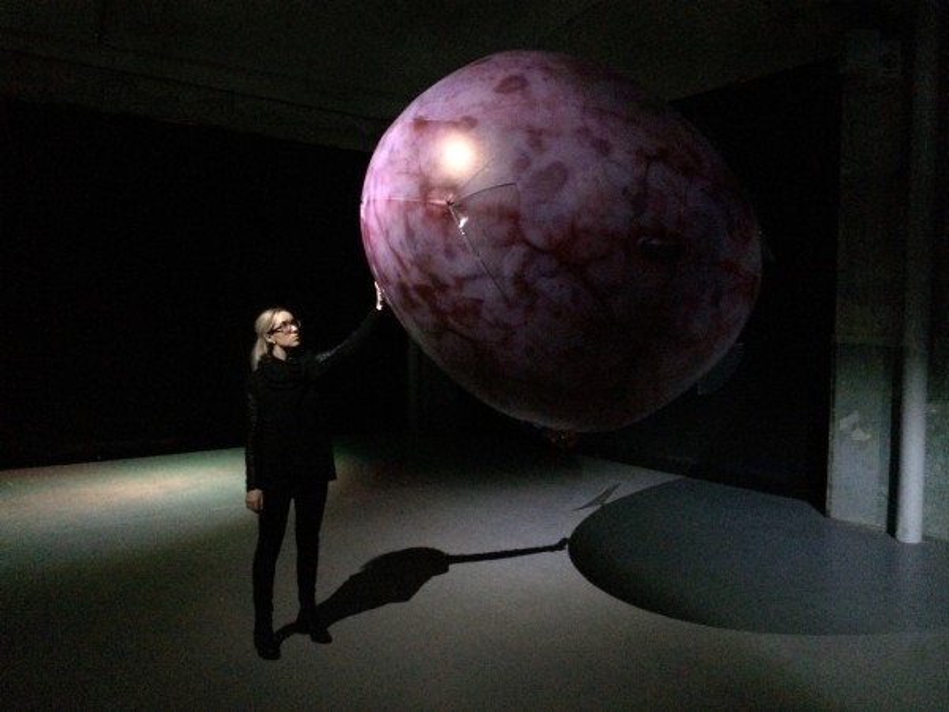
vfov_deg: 48.2
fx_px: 795
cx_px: 474
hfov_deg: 61.7
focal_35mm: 29
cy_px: 356
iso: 2000
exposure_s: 1/17
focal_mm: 4.15
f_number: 2.2
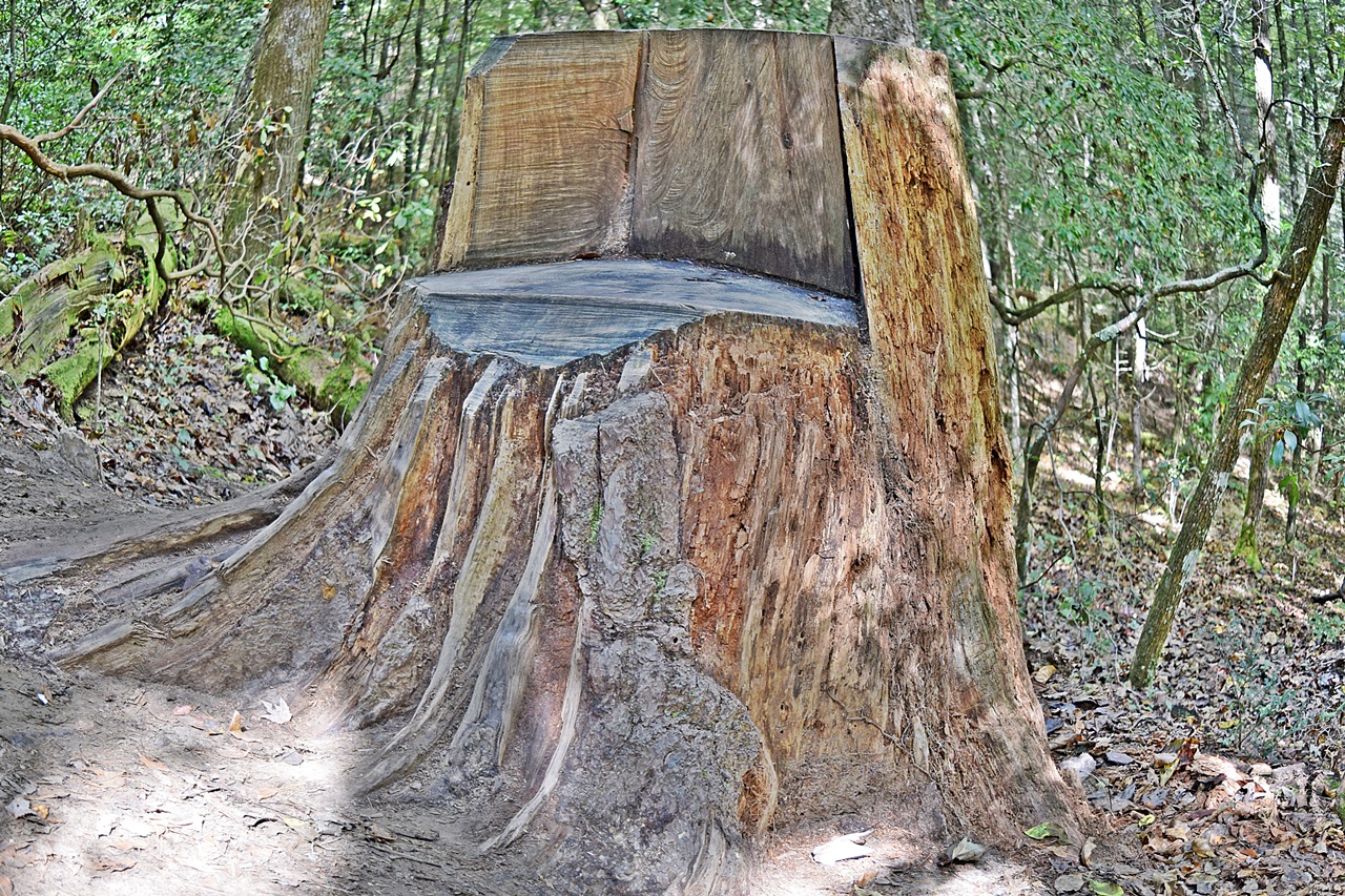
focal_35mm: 39
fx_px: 1457
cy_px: 448
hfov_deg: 49.6
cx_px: 672
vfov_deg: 34.2
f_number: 4
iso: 400
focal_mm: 26
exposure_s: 1/60
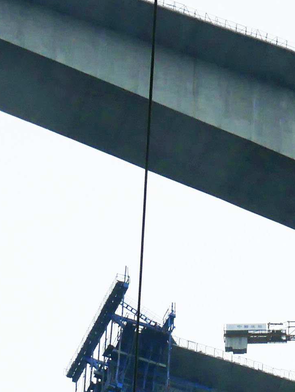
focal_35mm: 227
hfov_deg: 6.4
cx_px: 479
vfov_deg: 8.3
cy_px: 785
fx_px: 2578
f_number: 9
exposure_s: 1/320
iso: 200
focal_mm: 24
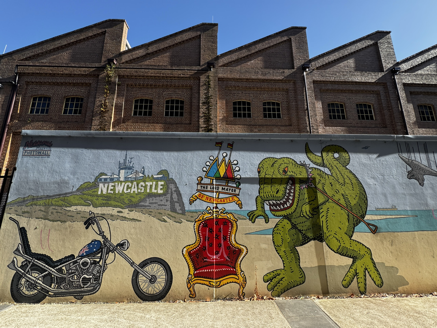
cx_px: 218
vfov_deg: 85.7
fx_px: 177
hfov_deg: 102.1
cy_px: 164
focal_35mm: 14
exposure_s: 1/421
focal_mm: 2.22
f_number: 2.2
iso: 40
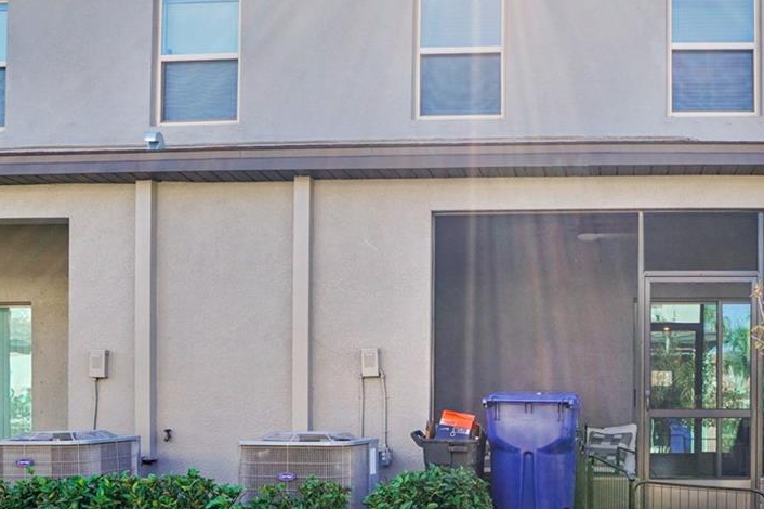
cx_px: 584
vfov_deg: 38.4
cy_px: 337
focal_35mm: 34
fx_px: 721
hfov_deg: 53.0
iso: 100
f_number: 8
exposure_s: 1/60
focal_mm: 10
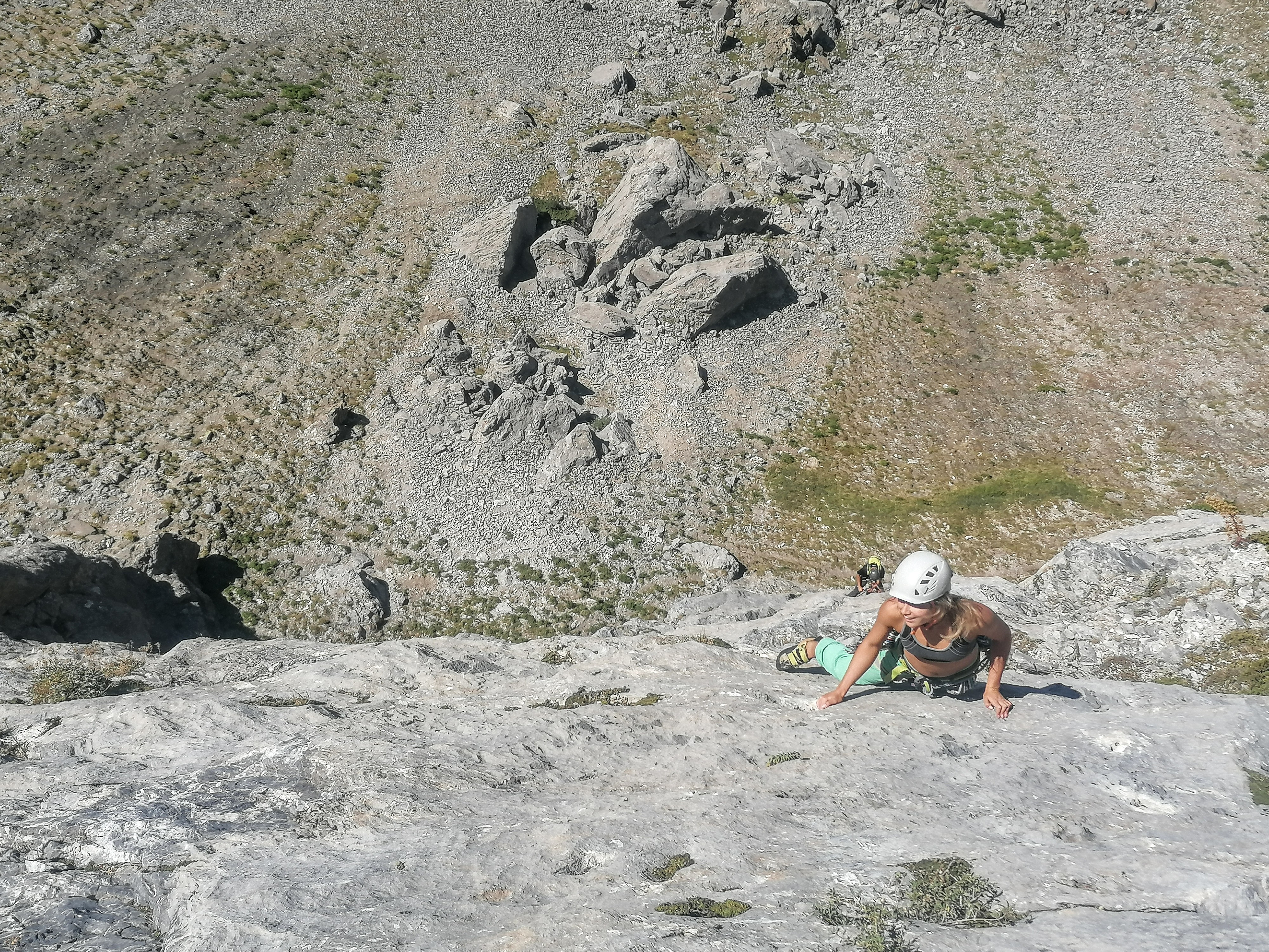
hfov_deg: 46.8
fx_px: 1466
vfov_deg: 36.0
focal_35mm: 40
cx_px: 634
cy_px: 476
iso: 50
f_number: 1.8
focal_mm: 4.75
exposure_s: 1/1812
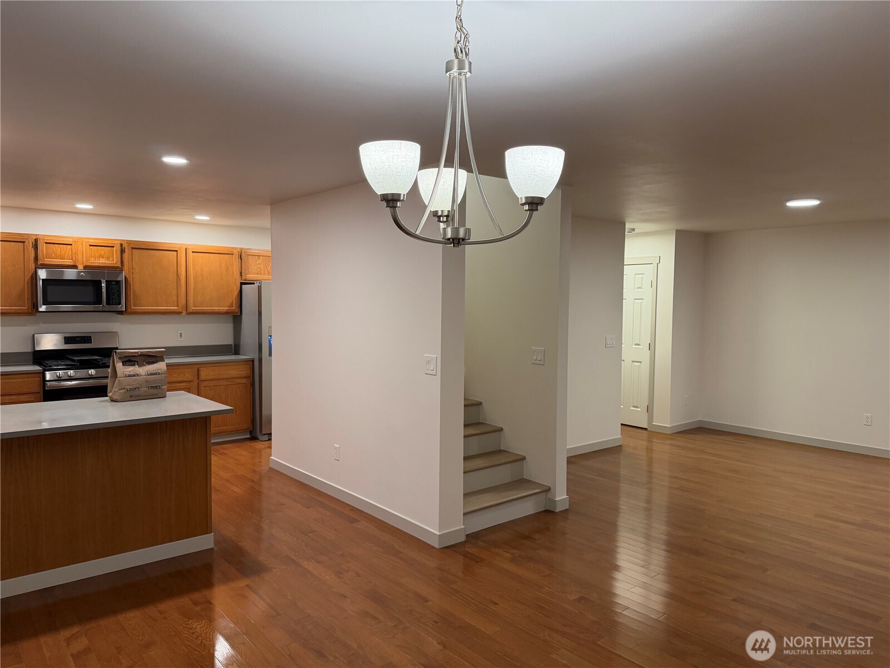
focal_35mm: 24
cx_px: 445
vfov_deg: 56.8
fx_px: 617
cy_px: 334
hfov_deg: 71.6
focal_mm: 6.76
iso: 250
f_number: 1.78
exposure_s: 1/120
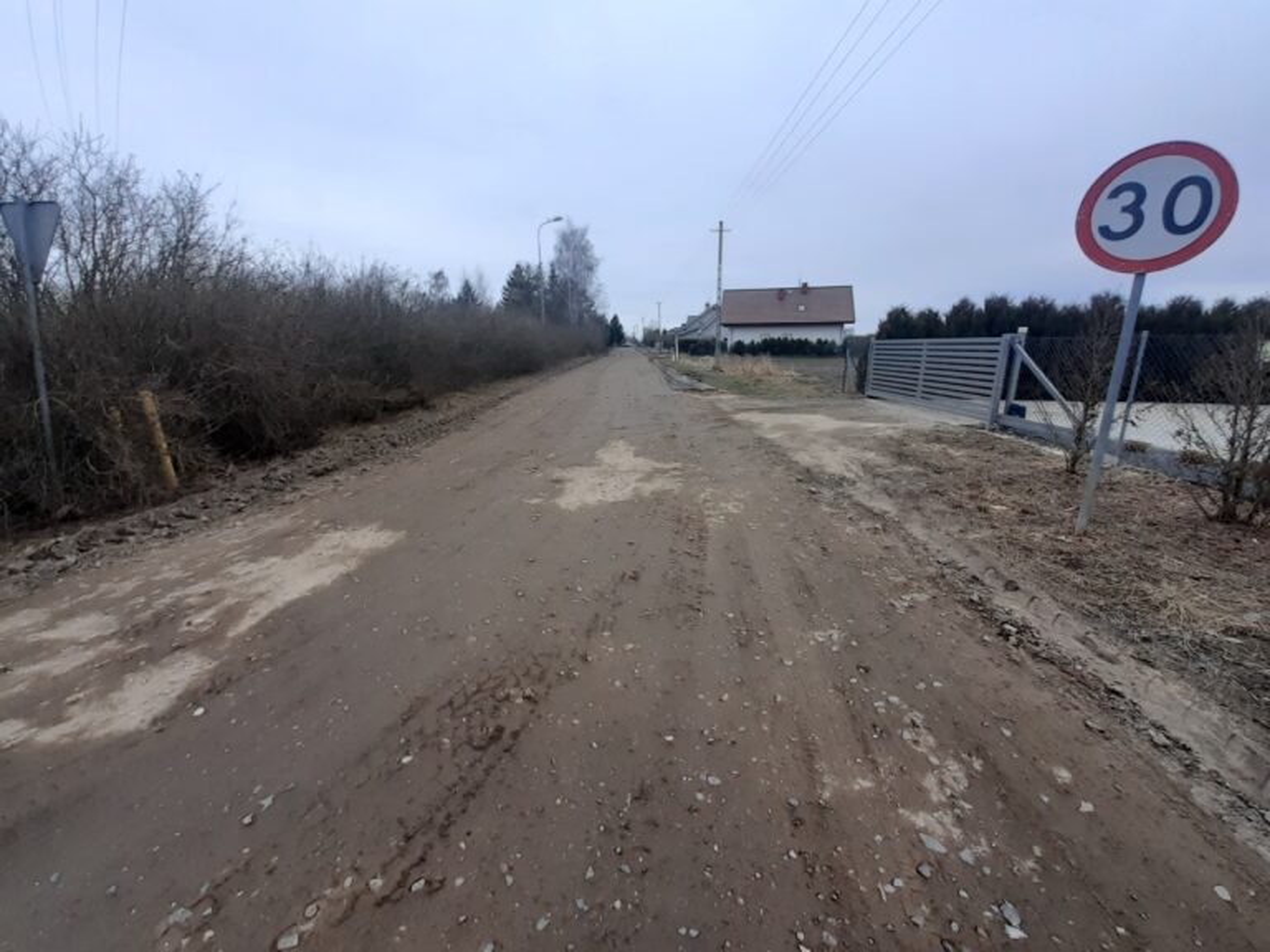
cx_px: 635
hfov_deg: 106.2
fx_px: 477
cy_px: 476
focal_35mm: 13
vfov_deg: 89.9
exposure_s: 1/195
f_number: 2.2
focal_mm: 1.13
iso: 40
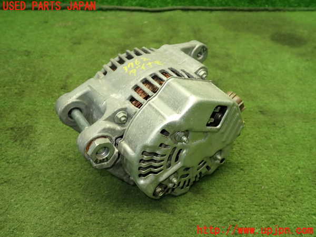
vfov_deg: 46.8
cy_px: 118
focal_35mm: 30
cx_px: 158
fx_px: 274
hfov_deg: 60.0
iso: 200
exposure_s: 1/40
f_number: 2.3
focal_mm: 5.4
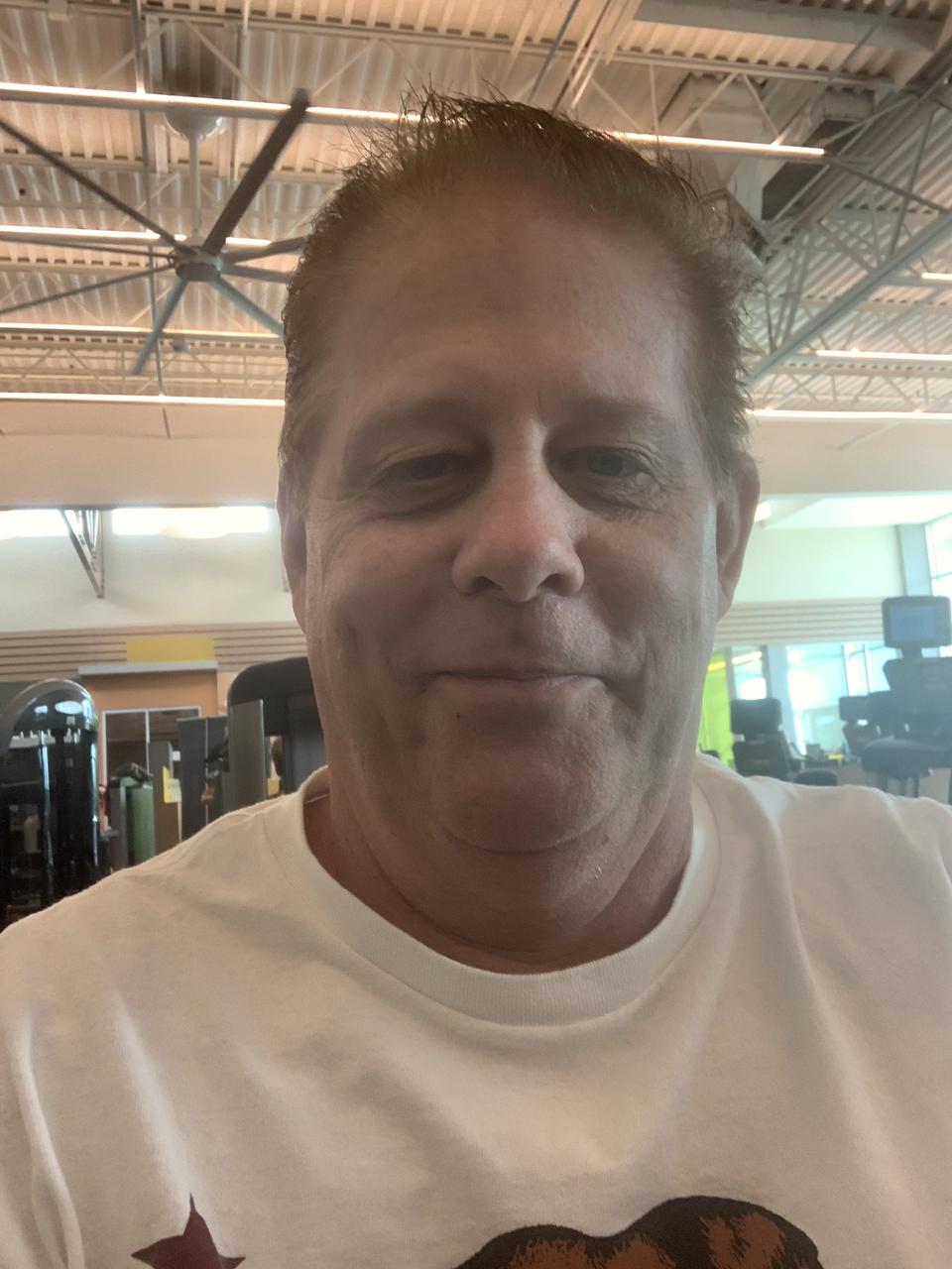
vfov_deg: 56.8
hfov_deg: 44.2
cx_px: 476
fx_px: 1173
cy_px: 634
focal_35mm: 32
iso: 125
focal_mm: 2.87
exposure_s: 1/60
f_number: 2.2
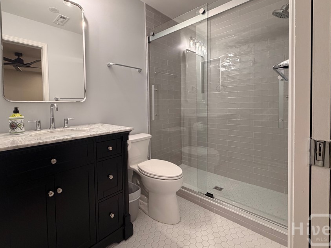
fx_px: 163
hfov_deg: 90.6
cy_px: 109
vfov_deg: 74.4
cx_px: 144
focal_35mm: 17
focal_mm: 2.22
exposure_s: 1/120
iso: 320
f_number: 2.2
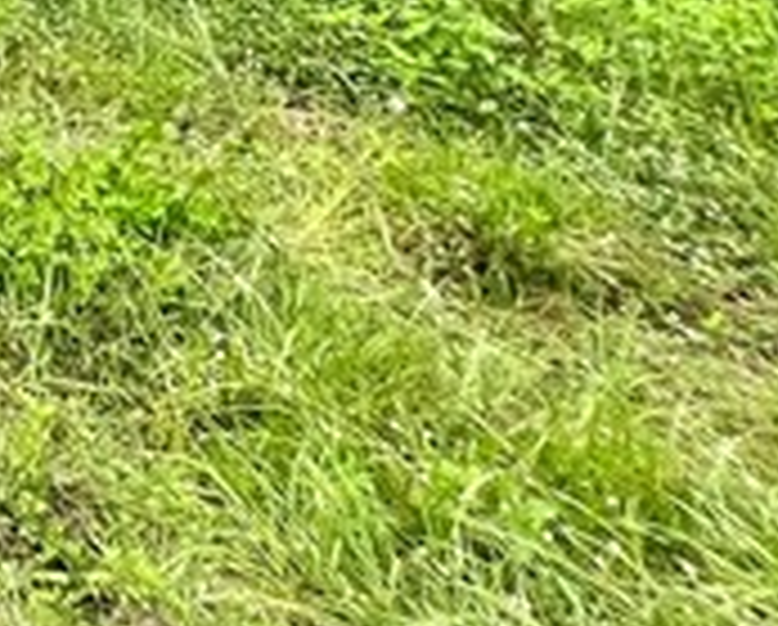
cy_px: -653
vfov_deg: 15.8
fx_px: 1730
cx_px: -1115
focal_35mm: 75
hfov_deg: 14.8
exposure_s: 1/809
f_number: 1.8
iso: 32
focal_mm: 1.57
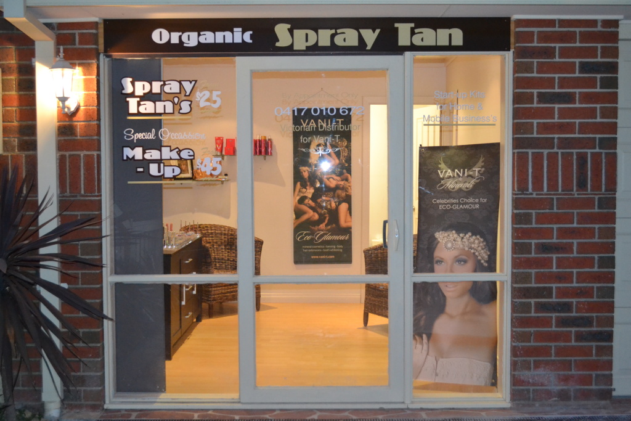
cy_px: 210
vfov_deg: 29.9
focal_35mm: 45
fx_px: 789
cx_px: 316
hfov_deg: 43.6
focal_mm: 30
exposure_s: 1/60
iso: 2800
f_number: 4.5
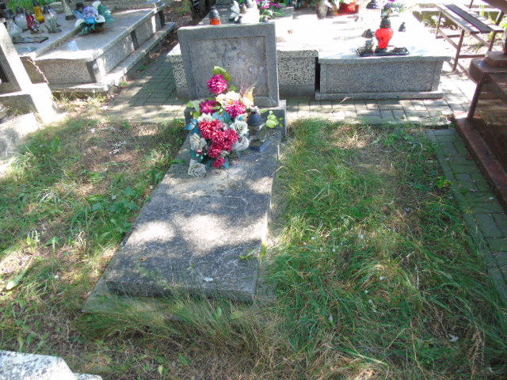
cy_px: 190
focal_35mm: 25
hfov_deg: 69.4
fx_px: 366
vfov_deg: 54.9
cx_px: 254
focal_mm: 4.4
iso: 80
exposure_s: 1/40
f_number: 3.4
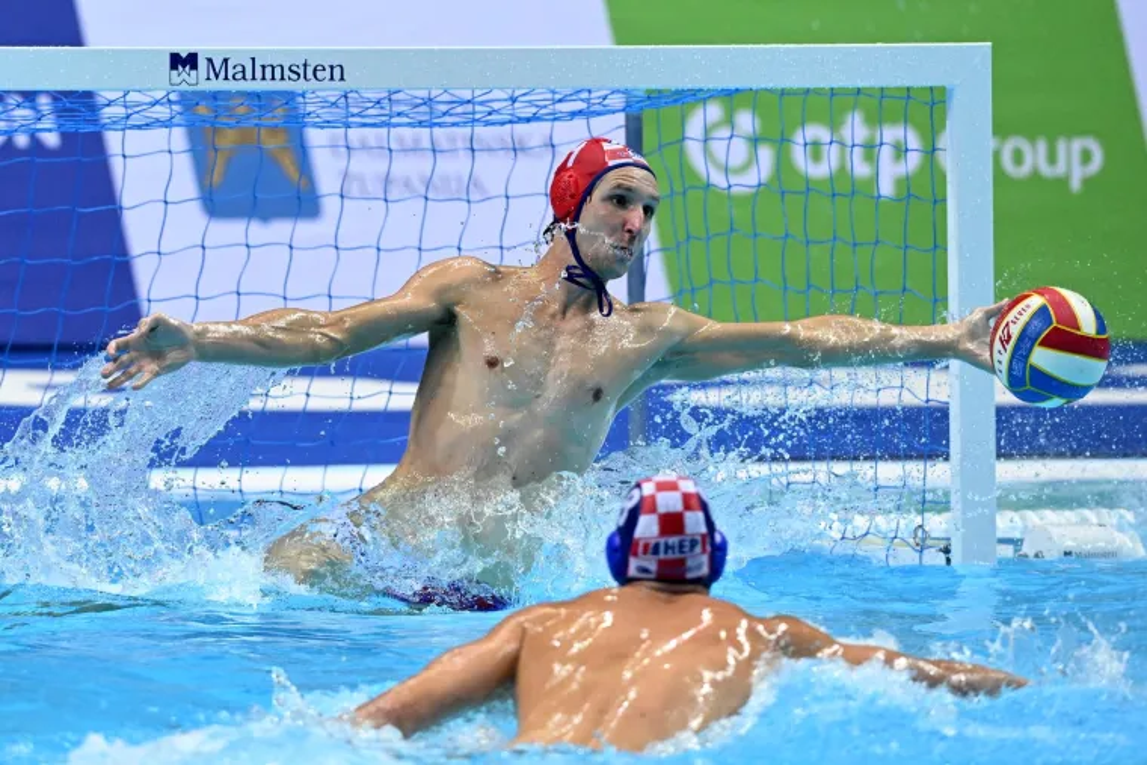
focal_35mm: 400
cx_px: 574
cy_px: 382
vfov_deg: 3.4
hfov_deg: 5.2
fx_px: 12746
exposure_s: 1/4000
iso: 5000
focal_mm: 400
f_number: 4
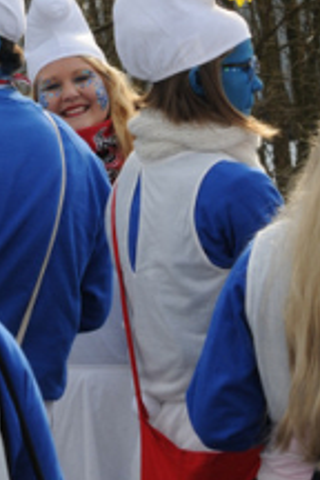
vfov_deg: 9.0
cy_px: 100
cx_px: 71
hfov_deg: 6.0
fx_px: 3040
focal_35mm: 228
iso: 200
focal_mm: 82
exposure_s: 1/250
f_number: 8
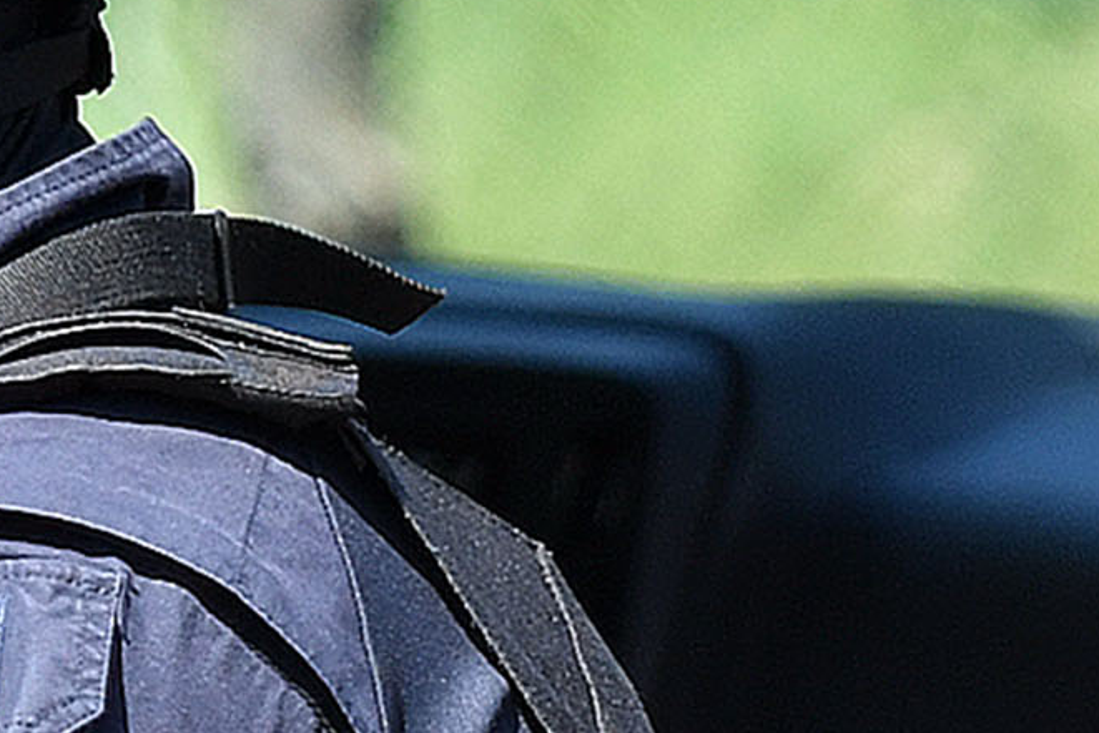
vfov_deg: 1.9
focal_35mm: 726
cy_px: 1567
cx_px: 1082
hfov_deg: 2.8
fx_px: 22167
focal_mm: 120
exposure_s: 1/1600
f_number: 5
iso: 280
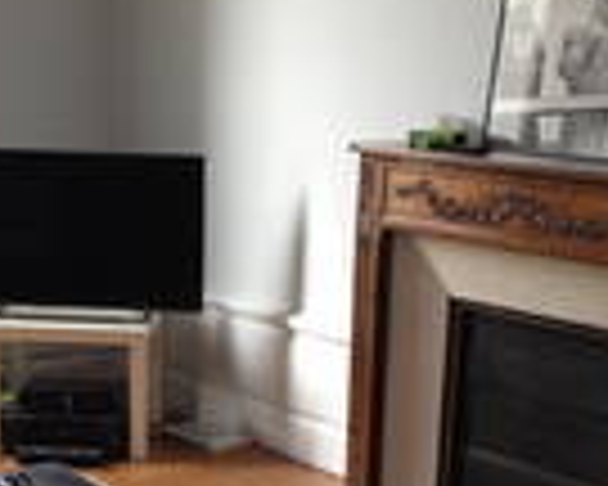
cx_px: 234
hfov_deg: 21.0
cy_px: 468
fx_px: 1637
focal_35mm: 91
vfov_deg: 16.6
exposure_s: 1/20
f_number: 2.4
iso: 64
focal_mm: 4.28
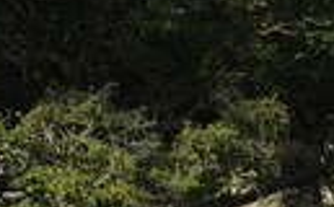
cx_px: 425
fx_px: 6049
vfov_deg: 2.0
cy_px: -135
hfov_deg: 3.2
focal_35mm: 666
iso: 400
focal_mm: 200
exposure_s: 1/1000
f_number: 6.3
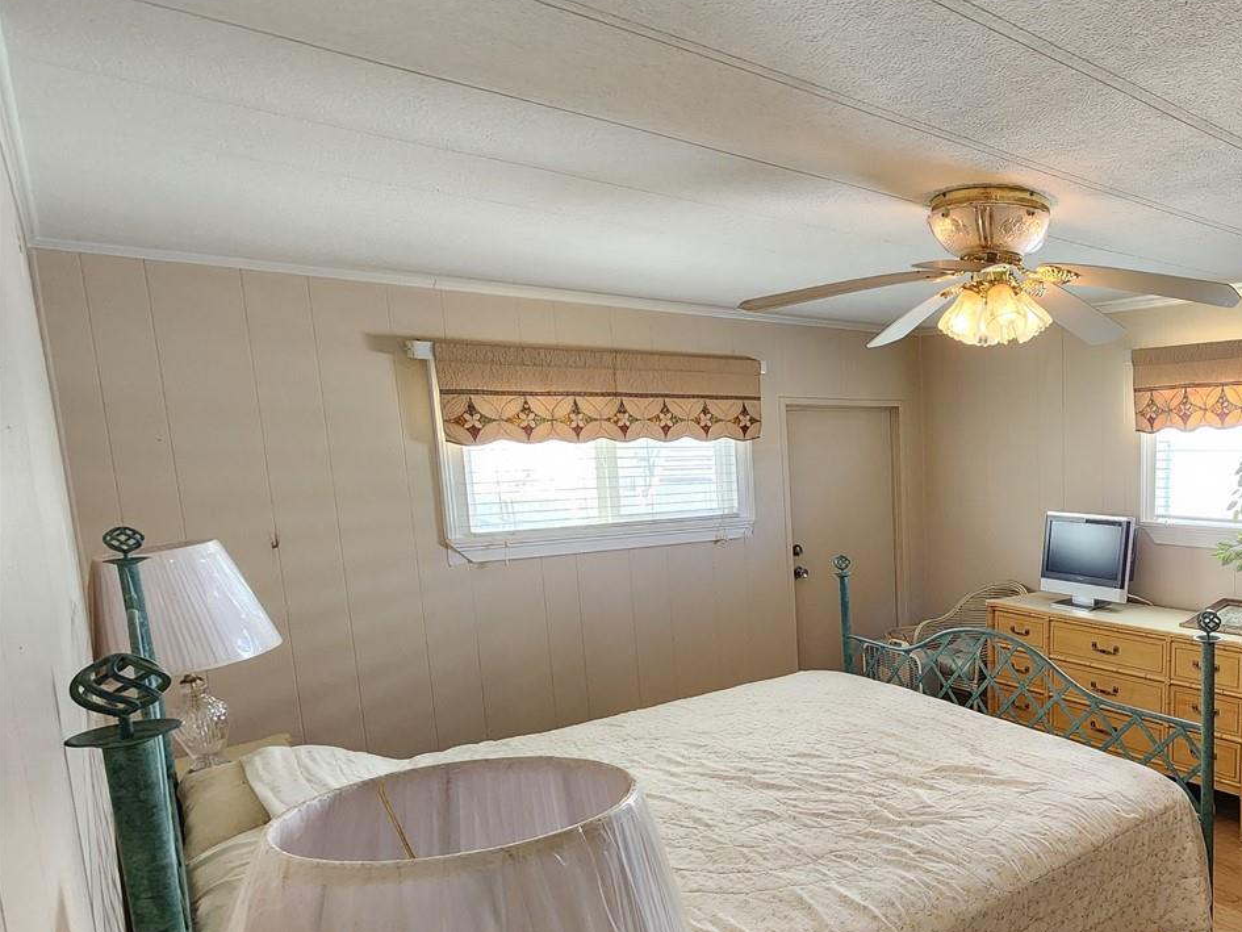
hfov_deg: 66.8
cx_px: 1049
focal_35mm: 22
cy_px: 560
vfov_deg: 60.6
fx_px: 789
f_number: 2.2
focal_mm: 2.2
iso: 250
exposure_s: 1/60
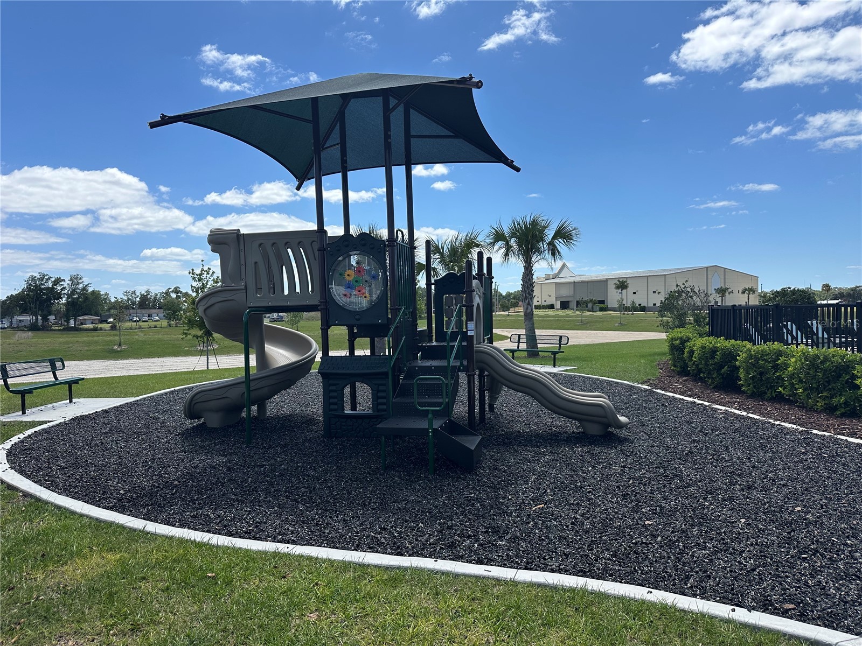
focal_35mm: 24
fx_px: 598
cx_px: 431
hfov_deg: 71.6
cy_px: 323
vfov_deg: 56.8
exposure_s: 1/4762
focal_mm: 6.86
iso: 80
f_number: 1.78
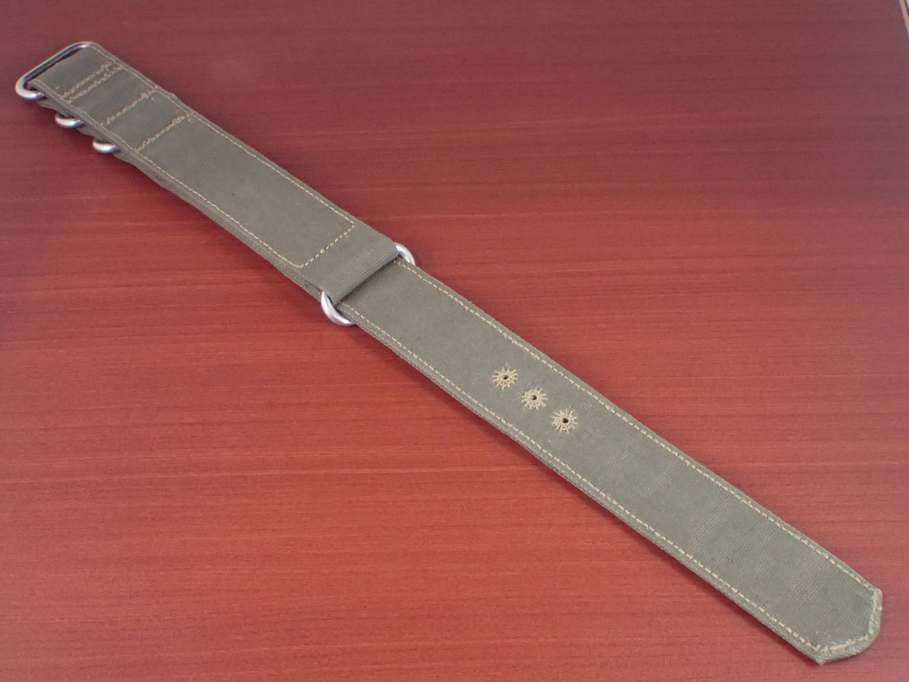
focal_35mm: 62
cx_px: 453
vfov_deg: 23.7
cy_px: 338
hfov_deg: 31.2
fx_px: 1628
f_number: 5
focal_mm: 11.01
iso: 1000
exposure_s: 1/60
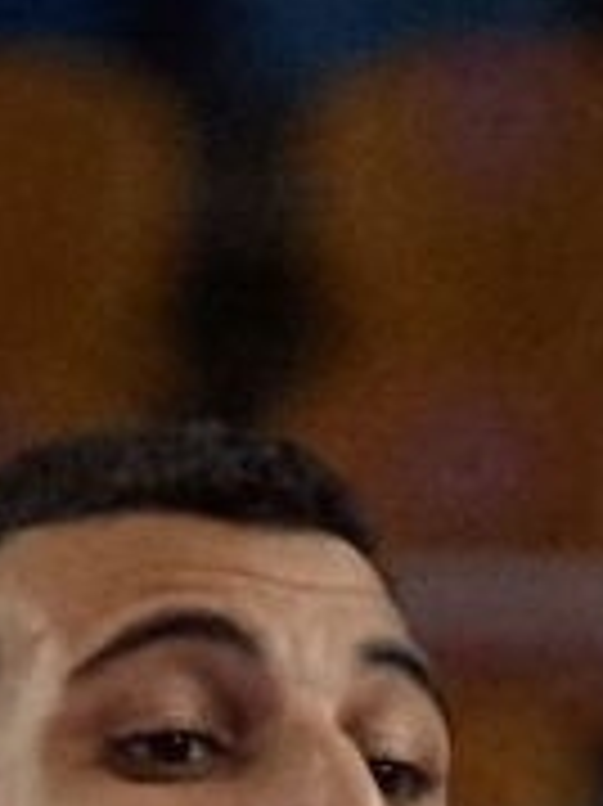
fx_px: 45597
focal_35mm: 1961
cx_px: 1742
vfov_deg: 1.0
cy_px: 2013
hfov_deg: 0.8
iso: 3200
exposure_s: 1/2000
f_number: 3.2
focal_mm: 135
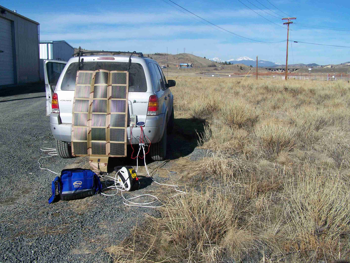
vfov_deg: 37.8
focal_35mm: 38
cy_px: 132
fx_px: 384
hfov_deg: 48.9
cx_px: 175
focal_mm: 6.3
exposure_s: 1/1000
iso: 80
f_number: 4
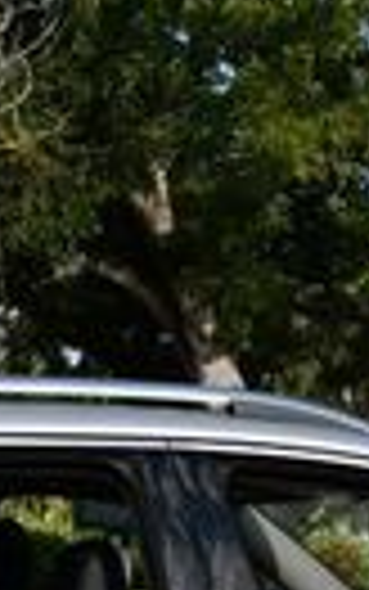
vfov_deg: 10.5
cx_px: 72
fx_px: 3198
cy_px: 567
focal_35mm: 199
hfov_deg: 6.6
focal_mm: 20
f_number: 9
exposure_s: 1/320
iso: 100
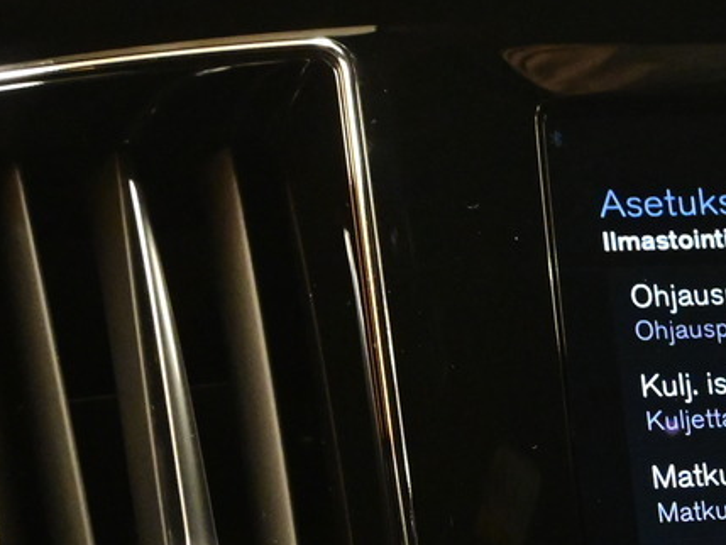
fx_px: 2344
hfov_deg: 16.7
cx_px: 904
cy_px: 733
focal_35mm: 112
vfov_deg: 12.8
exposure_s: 1/30
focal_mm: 20.5
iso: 5000
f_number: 5.6
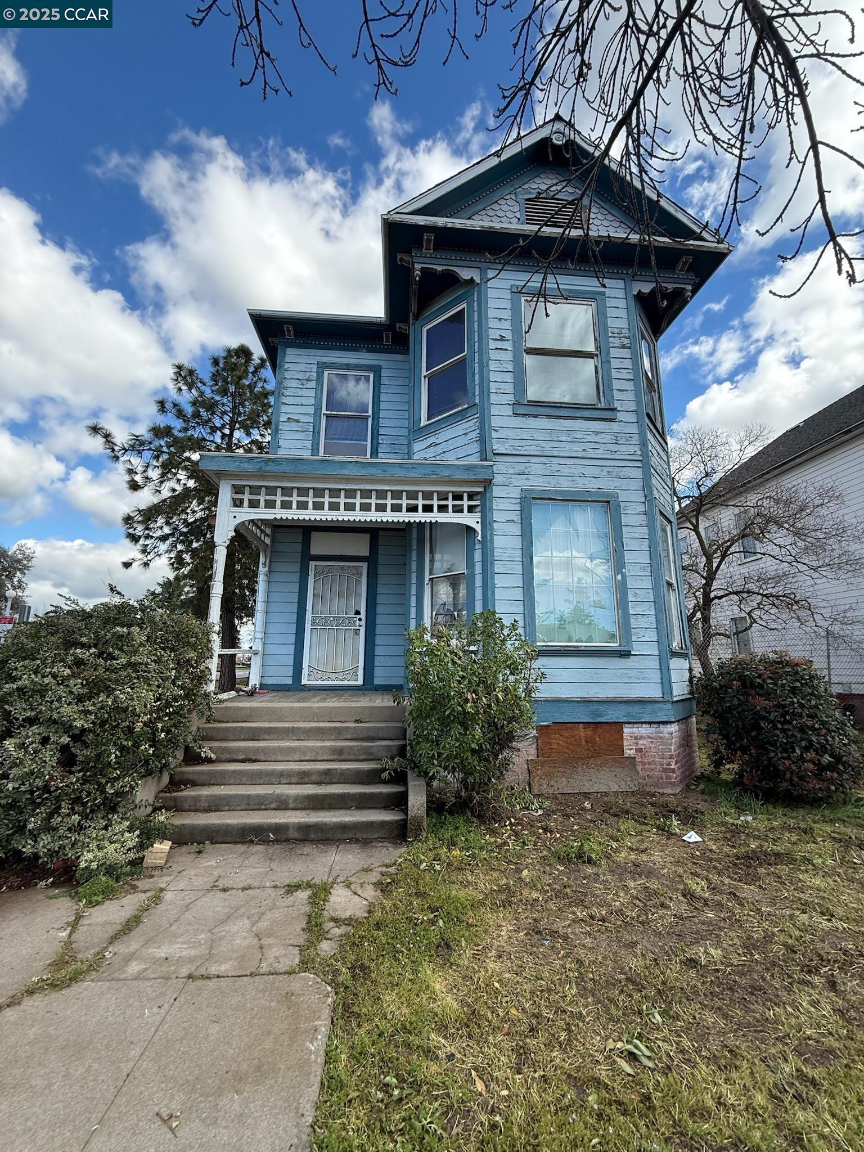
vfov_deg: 102.1
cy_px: 576
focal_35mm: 14
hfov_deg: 85.7
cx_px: 432
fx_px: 466
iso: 64
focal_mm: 2.22
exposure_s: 1/638
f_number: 2.2
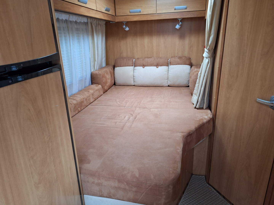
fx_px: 182
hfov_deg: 73.9
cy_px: 102
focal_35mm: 23
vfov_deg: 58.9
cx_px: 137
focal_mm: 5.54
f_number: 1.8
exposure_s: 1/25
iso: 320
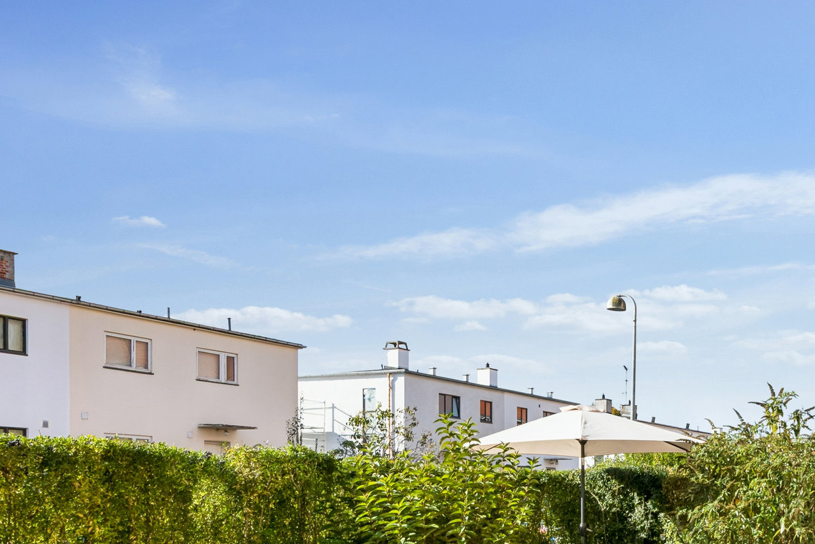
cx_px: 655
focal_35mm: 43
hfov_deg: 43.3
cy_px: 580
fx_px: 974
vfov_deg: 28.7
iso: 180
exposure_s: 1/125
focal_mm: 17
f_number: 13
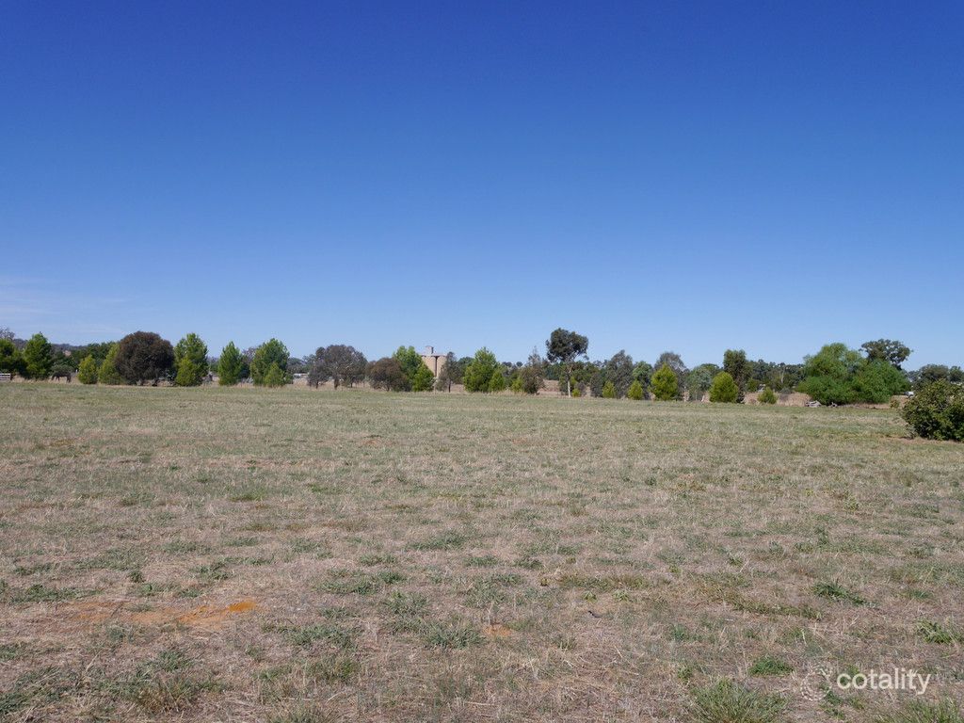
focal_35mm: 28
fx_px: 780
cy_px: 362
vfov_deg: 49.7
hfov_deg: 63.4
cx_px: 482
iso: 160
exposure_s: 1/500
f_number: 9
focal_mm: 14
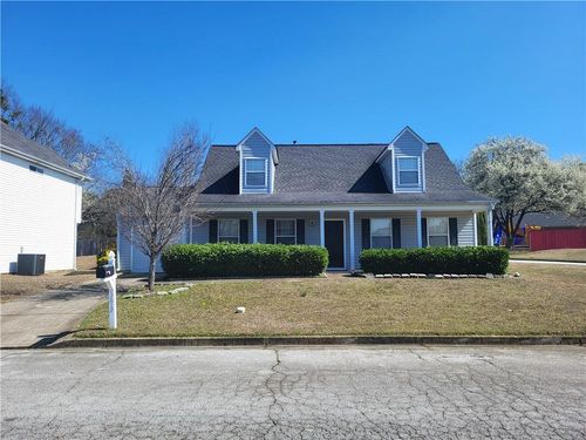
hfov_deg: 67.3
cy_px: 220
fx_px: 440
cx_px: 293
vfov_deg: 53.1
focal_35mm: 26
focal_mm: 5.4
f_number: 1.8
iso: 40
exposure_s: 1/2122
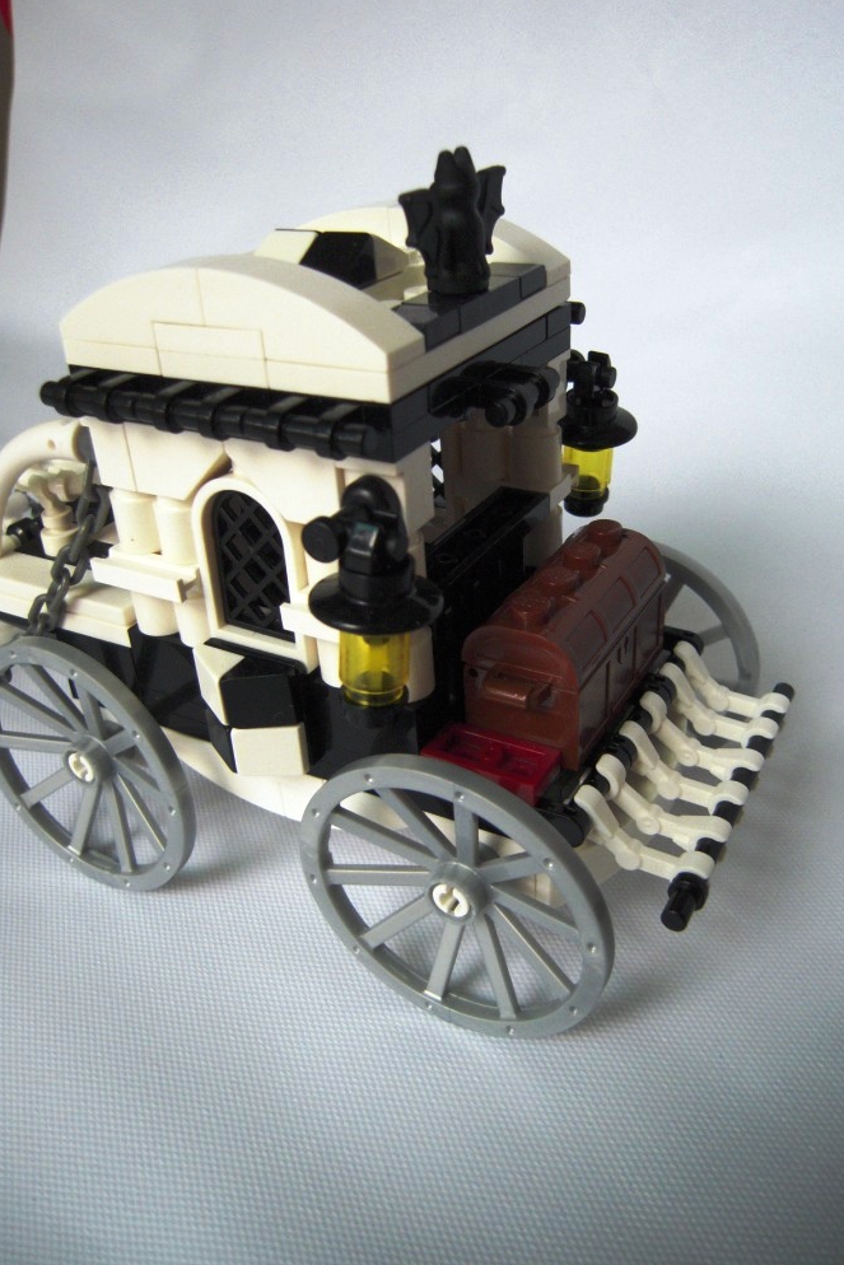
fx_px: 1055
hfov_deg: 43.5
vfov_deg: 61.9
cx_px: 485
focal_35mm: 30
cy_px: 619
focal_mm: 5
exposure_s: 1/200
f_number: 5.4
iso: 400
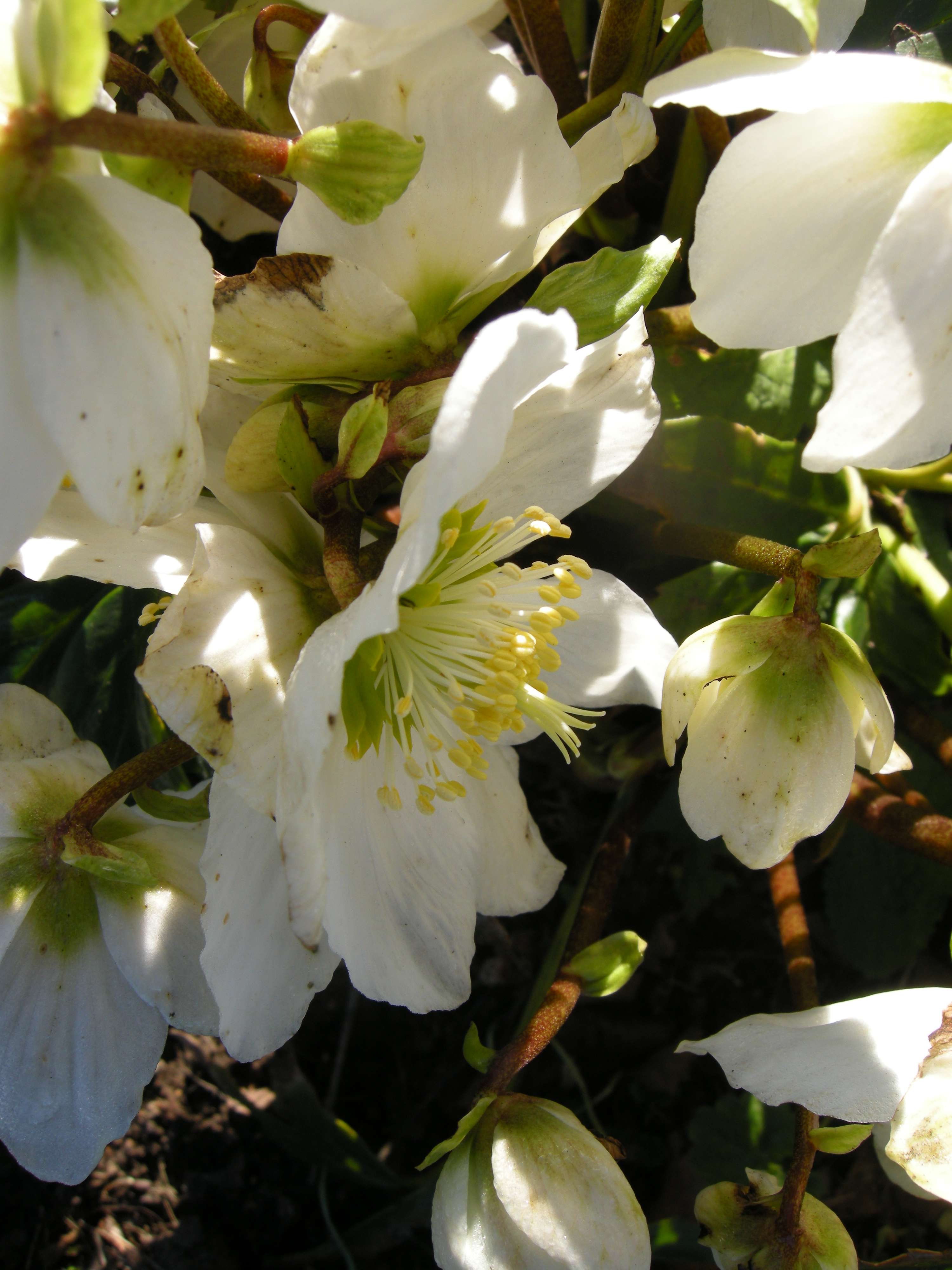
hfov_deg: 40.7
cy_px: 635
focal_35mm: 35
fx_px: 1283
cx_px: 476
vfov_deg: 52.6
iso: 64
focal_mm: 7.5
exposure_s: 1/134
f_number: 4.8
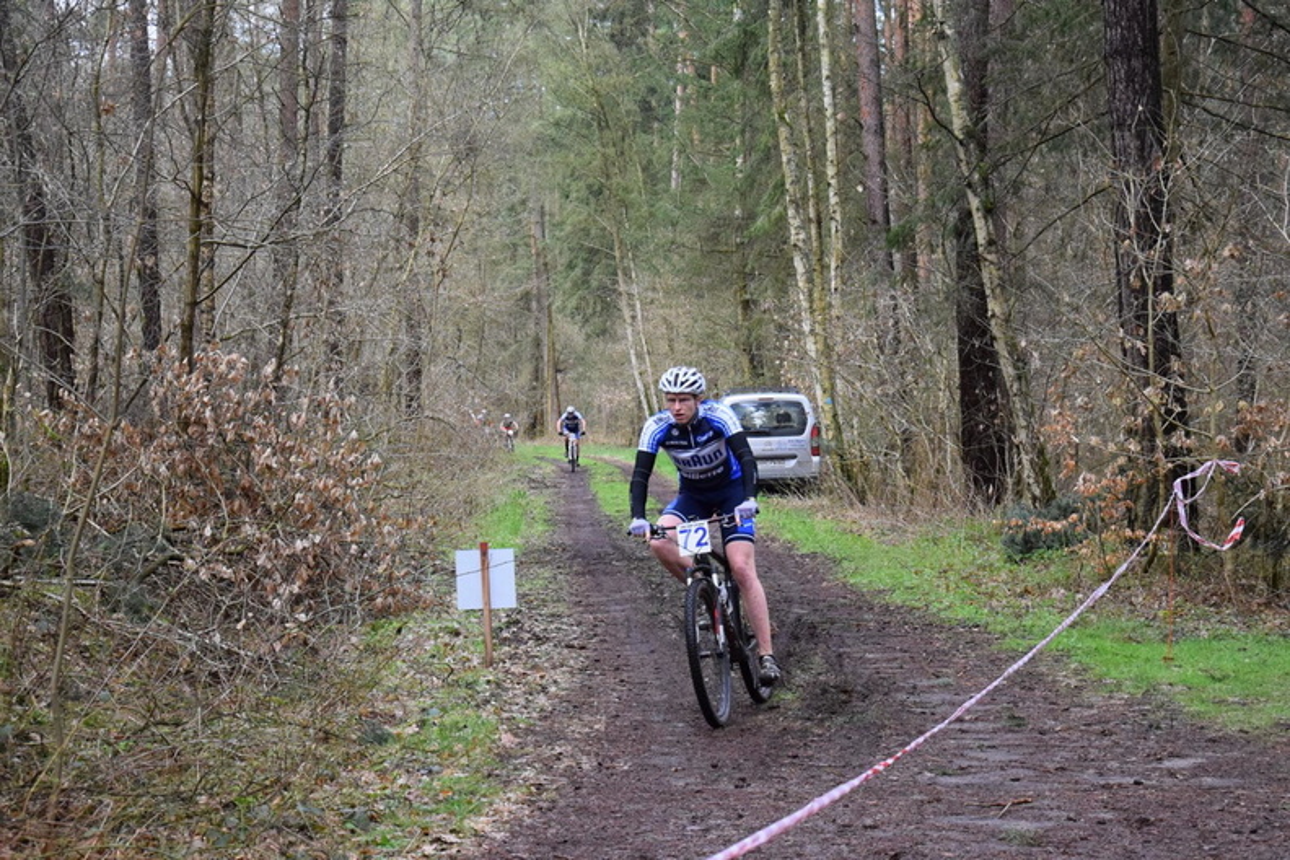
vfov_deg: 17.5
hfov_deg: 26.0
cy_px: 430
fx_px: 2795
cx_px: 645
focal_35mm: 78
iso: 4000
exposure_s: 1/1600
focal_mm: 52
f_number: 6.3
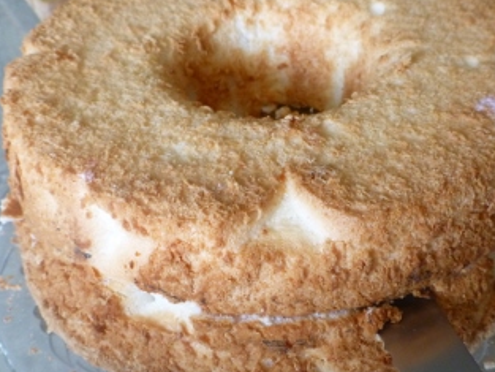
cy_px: 225
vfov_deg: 31.4
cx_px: 285
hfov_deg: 41.1
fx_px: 658
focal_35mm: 46
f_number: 3.6
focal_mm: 5.4
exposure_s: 1/60
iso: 400
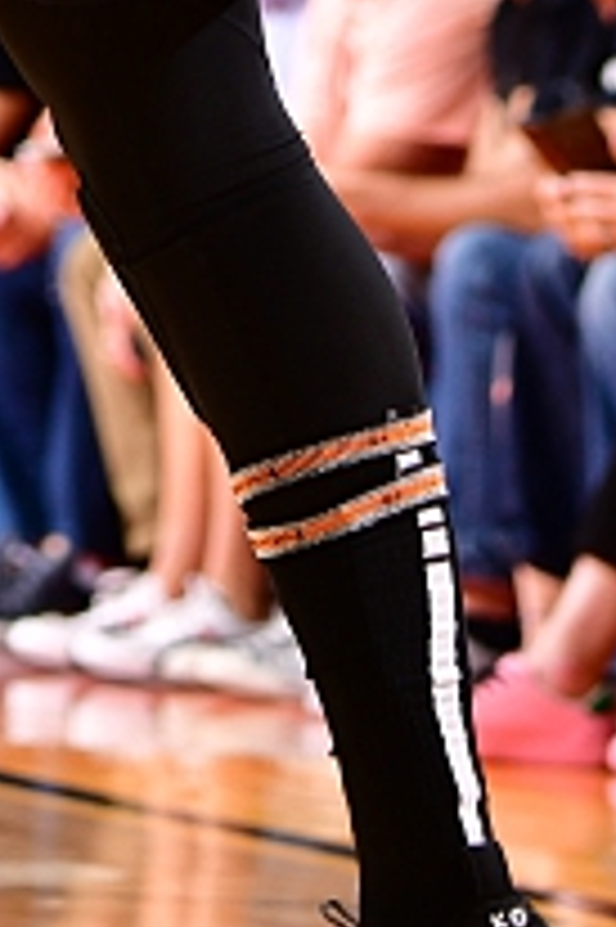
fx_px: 19795
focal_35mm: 770
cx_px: -578
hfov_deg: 1.8
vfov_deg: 2.7
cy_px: -1143
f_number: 5.6
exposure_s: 1/250
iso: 320
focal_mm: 155
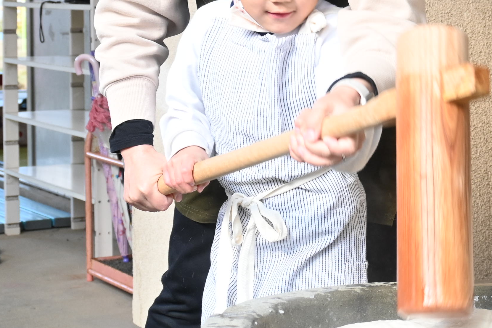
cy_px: 78
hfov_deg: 19.6
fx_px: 1416
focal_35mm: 104
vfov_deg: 13.2
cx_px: 369
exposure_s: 1/125
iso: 400
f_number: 4.5
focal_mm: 27.5
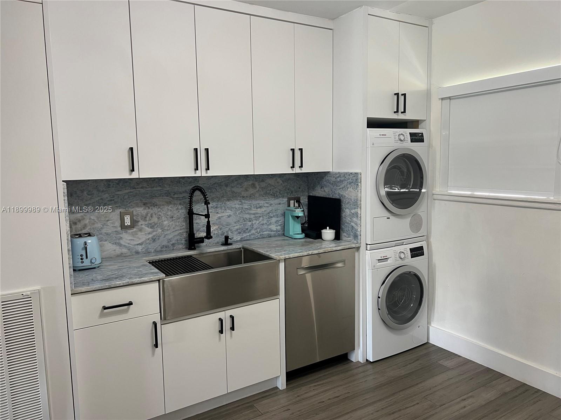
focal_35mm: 26
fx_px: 421
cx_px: 280
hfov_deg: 67.3
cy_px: 210
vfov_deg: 53.1
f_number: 1.5
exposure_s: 1/60
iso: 80
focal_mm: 5.7
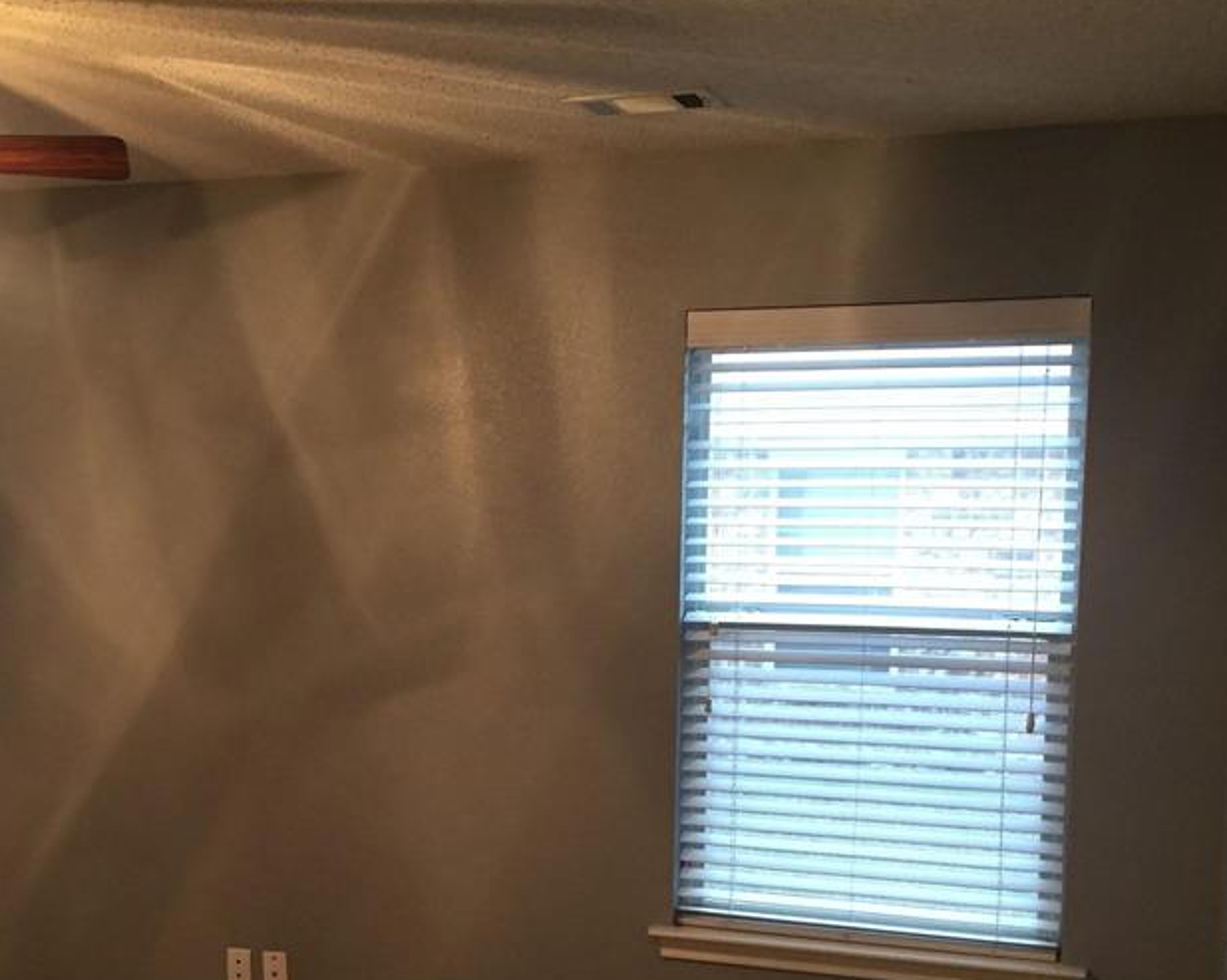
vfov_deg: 31.7
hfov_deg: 39.2
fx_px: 1706
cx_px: 441
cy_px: 688
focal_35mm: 47
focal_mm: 4.15
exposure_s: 1/30
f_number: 2.2
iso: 125
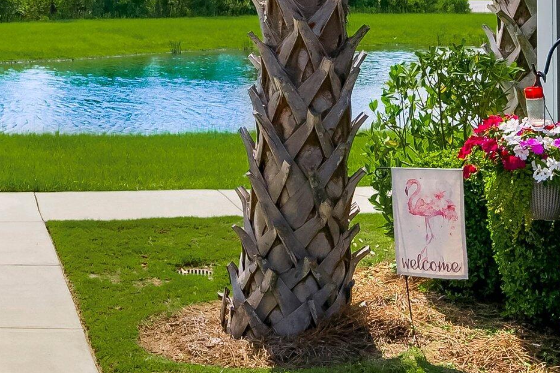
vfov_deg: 16.8
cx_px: -41
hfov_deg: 24.1
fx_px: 1229
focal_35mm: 79
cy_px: -26
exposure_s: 1/320
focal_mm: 24
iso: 400
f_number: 8
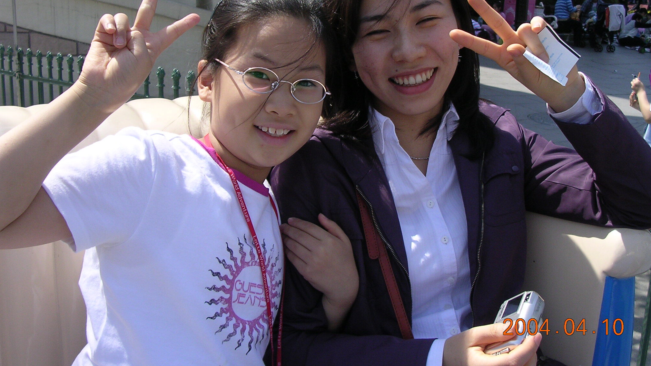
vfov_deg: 28.2
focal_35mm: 42
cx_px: 327
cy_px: 131
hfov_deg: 48.4
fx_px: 725
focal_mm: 5.8
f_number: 2.8
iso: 100
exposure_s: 1/600
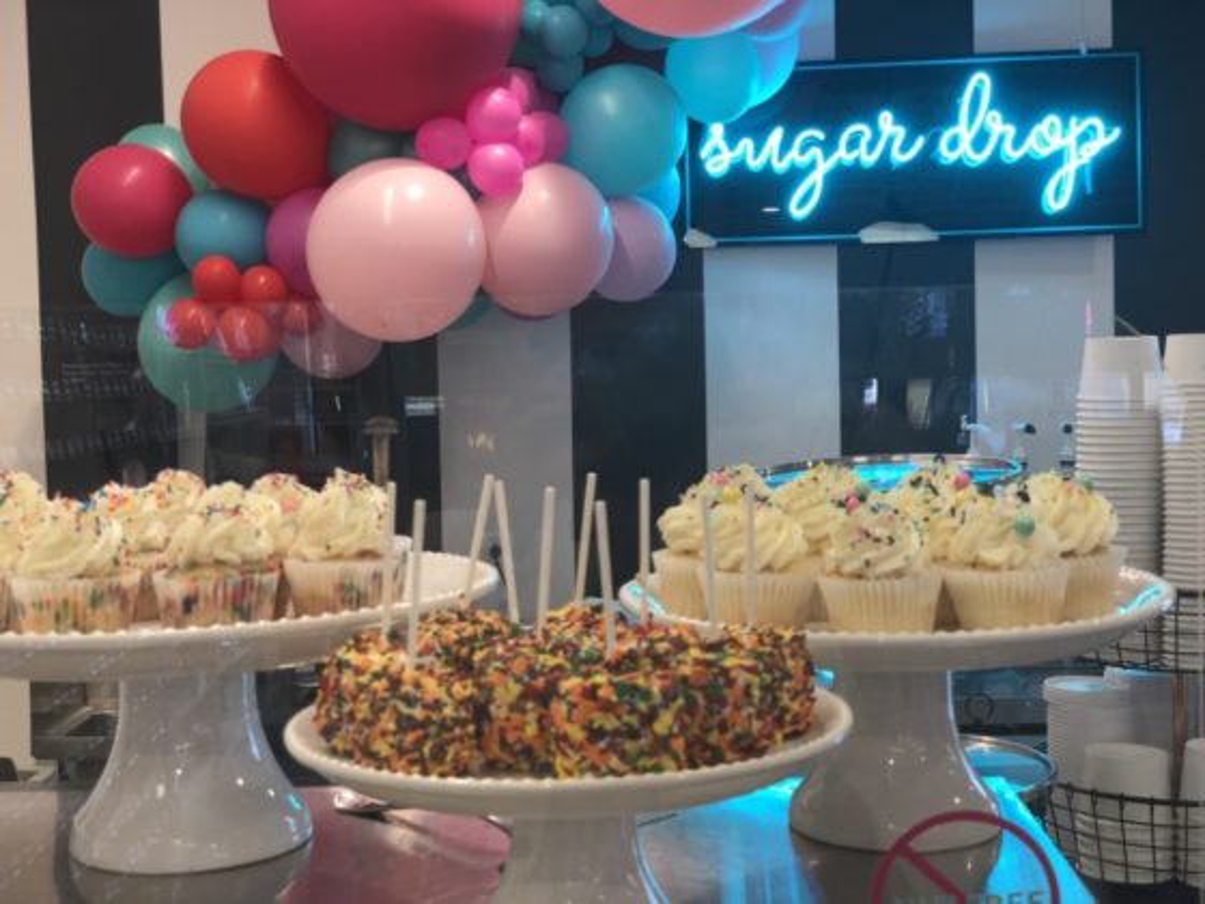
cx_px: 602
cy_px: 452
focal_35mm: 52
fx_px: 1810
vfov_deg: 28.0
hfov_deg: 36.8
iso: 80
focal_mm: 6
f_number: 2.4
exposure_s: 1/60
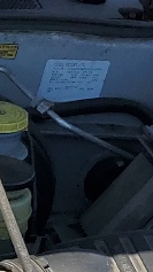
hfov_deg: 5.8
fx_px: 1380
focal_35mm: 191
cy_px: 280
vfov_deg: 11.2
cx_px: -342
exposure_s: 1/3333
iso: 50
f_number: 1.5
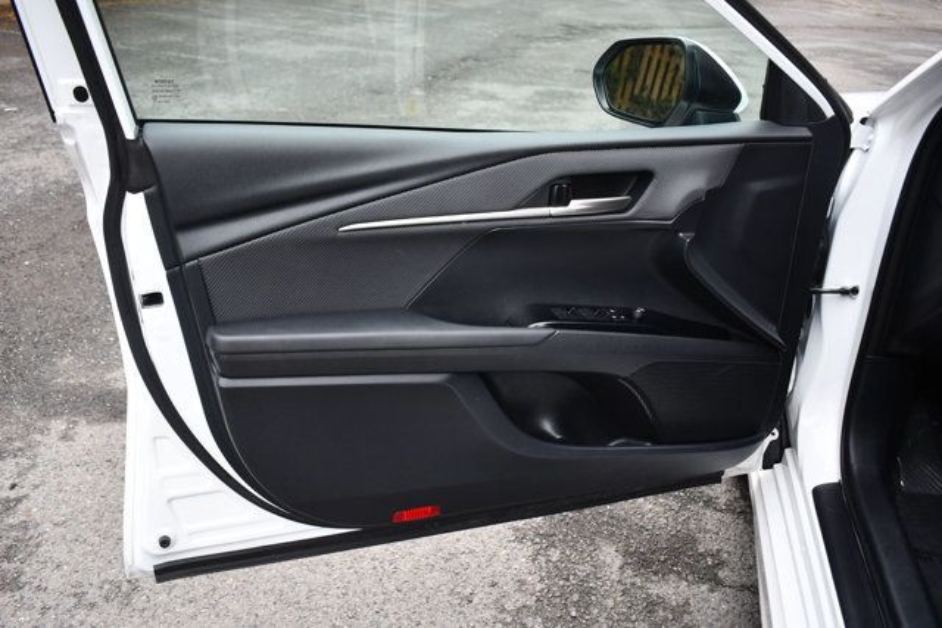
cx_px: 471
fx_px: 811
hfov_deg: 60.3
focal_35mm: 31
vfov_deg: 42.3
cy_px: 314
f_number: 3.8
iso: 640
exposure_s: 1/250
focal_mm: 21
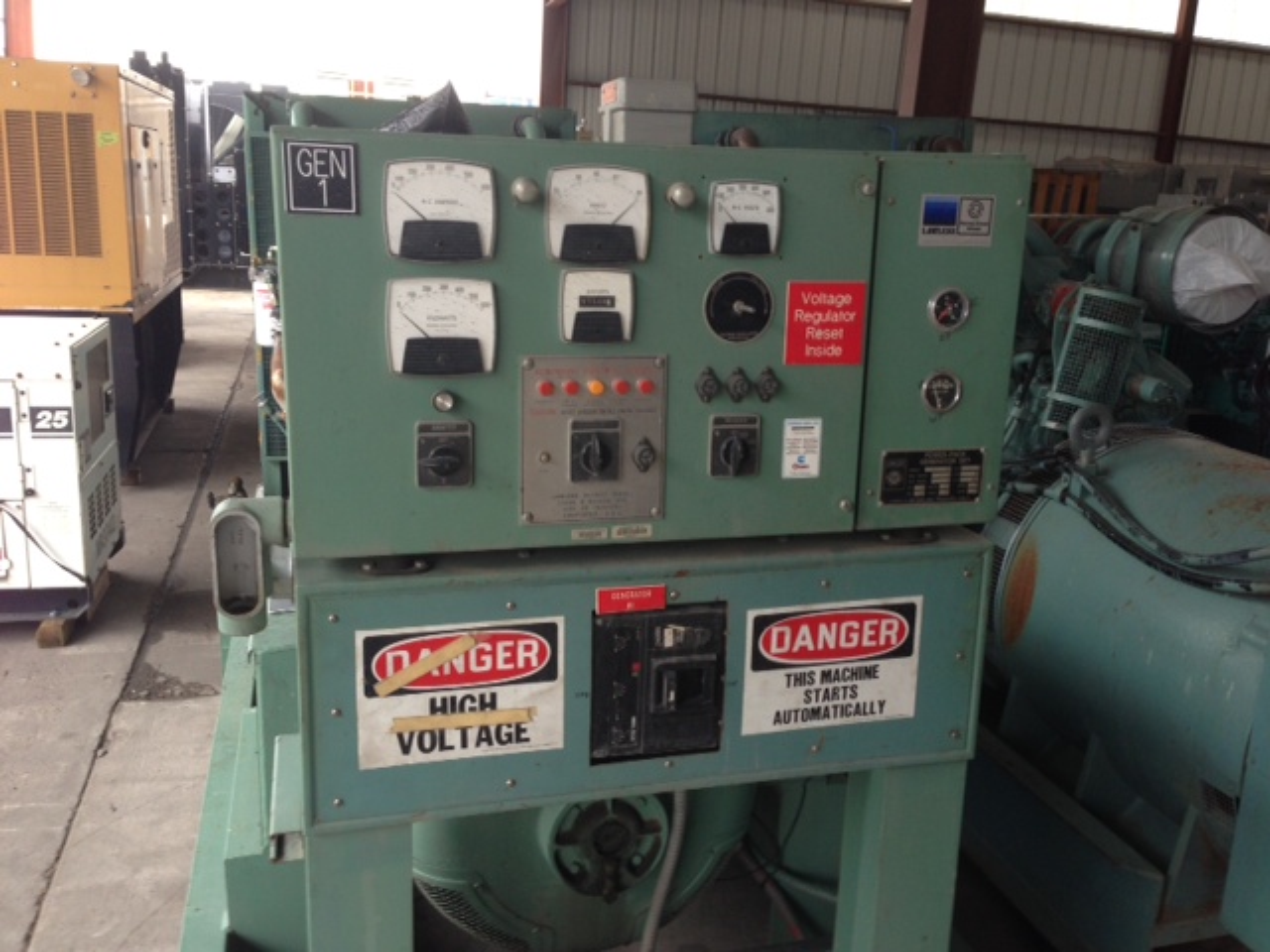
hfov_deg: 55.4
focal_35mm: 33
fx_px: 1211
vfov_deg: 42.9
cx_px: 635
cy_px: 476
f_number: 2.4
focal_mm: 4.13
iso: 50
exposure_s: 1/30
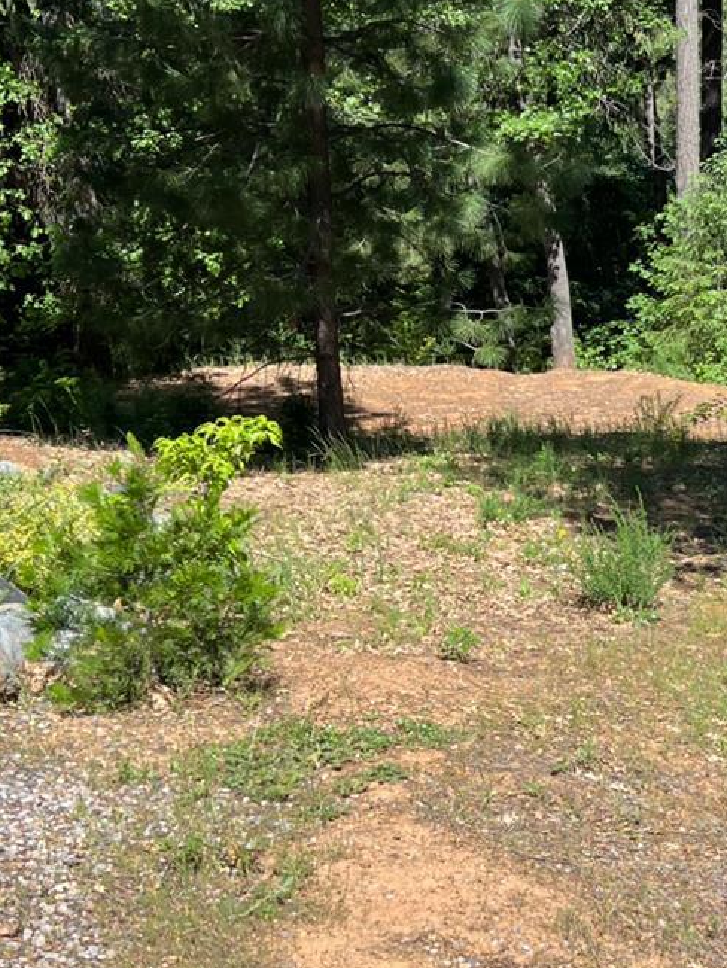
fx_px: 1679
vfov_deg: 32.1
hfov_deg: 23.3
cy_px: 435
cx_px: 740
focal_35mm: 60
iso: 50
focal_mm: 5.7
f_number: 1.5
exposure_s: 1/2457
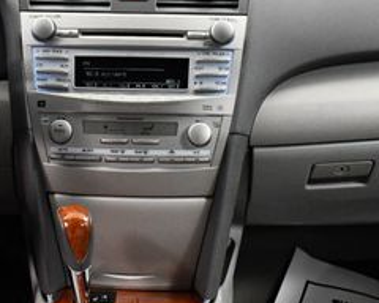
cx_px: 114
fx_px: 1010
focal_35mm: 90
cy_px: 98
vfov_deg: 17.0
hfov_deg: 21.2
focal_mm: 18
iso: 3200
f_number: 3.5
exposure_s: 1/100
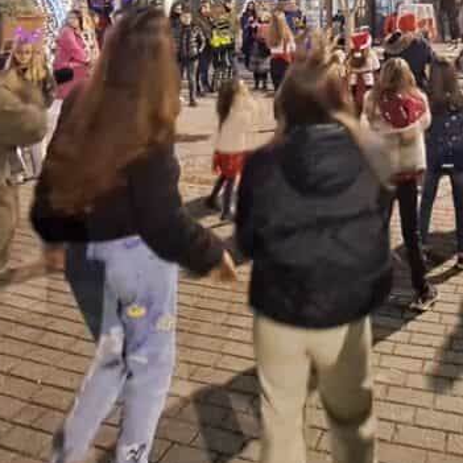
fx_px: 530
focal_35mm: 35
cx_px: 388
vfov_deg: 38.9
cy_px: -46
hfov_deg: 44.3
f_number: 2.2
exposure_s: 1/25
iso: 400
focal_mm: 1.42
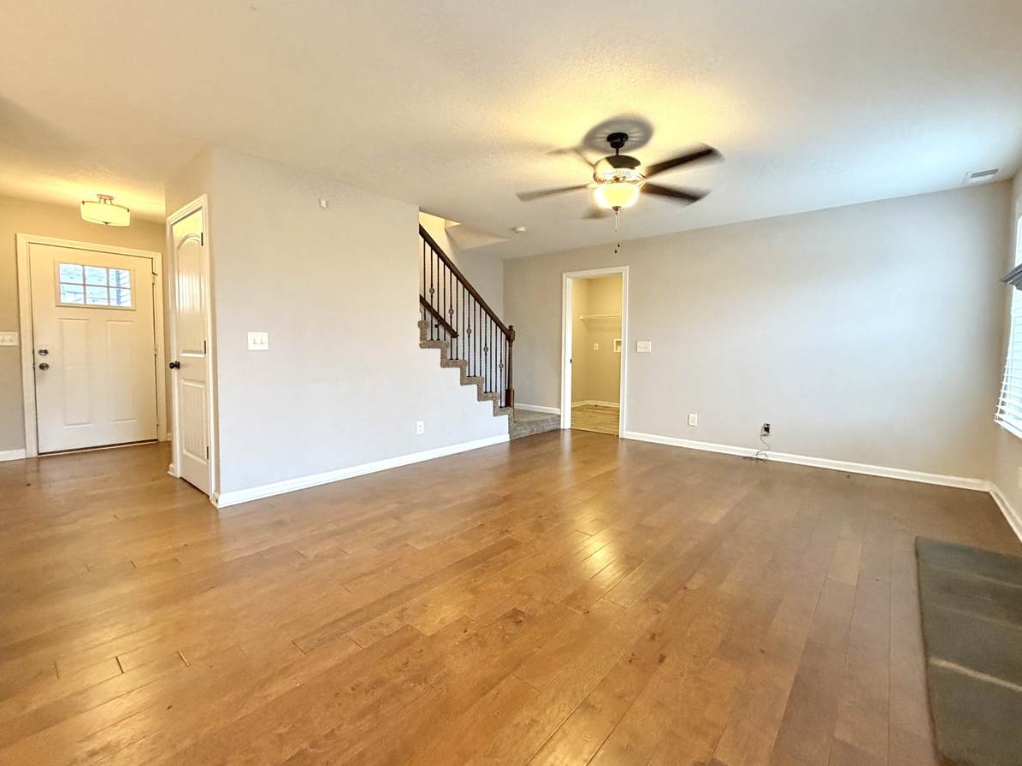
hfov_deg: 98.1
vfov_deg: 81.7
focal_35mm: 15
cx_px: 535
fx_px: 443
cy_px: 370
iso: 320
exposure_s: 1/60
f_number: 2.2
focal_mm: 2.22
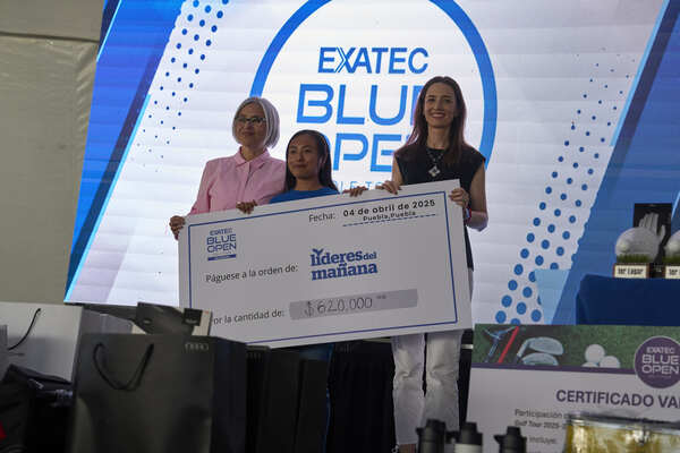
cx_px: 340
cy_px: 226
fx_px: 1322
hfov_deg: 28.8
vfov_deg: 19.5
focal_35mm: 70
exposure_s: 1/800
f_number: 3.5
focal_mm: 70
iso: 1000
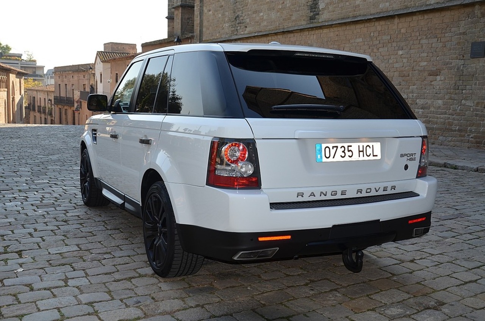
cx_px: 242
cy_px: 160
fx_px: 504
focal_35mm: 38
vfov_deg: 35.3
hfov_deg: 51.4
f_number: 5.6
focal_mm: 25
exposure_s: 1/200
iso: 100
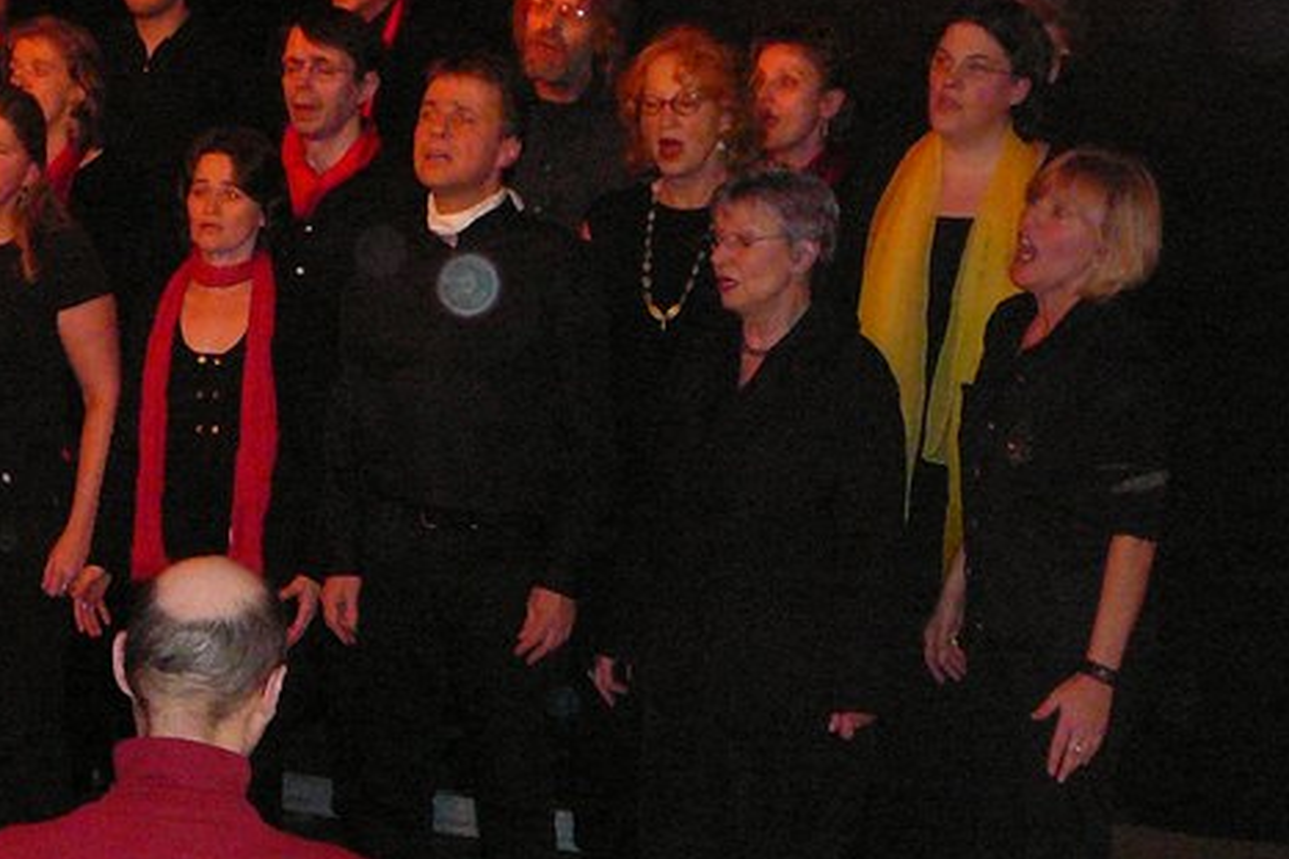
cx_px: 160
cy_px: 400
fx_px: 2792
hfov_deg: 25.3
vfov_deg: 17.5
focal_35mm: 78
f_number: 2.8
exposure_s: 1/30
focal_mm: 5.2
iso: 400
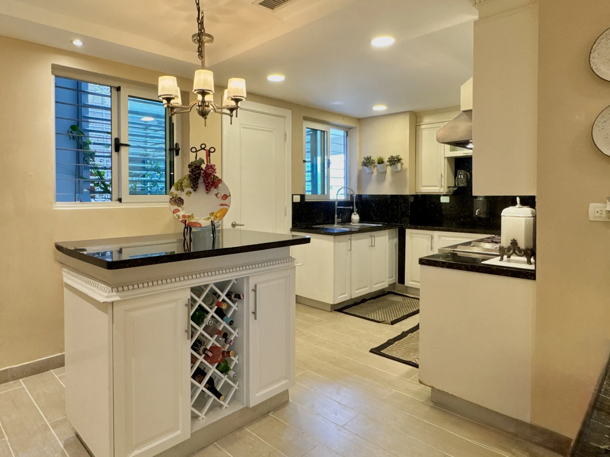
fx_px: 370
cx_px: 264
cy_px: 267
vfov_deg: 63.1
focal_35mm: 21
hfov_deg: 78.6
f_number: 2.2
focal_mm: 2.22
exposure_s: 1/120
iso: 250
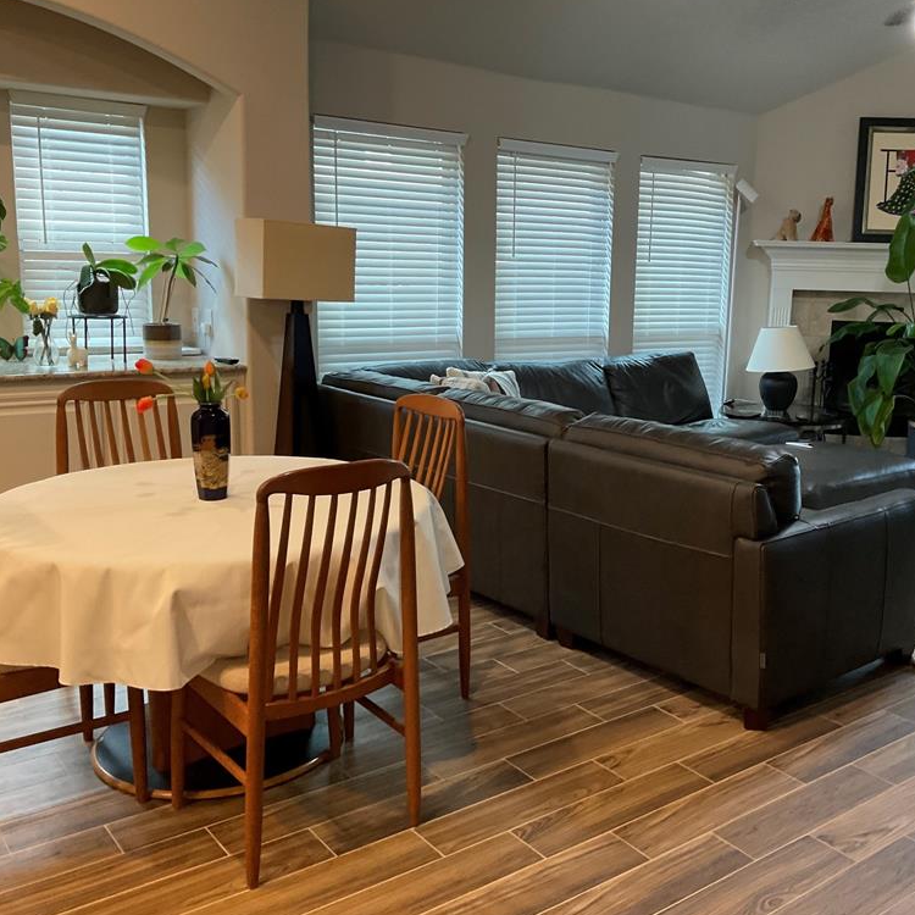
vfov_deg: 47.2
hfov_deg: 46.7
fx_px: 1047
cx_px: 582
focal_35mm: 35
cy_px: 454
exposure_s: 1/60
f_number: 1.8
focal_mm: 3
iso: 160
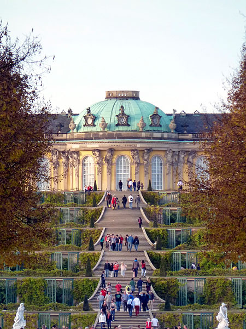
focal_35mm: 225
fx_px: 2132
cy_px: 164
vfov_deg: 8.8
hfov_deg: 6.6
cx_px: 123
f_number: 4.6
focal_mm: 37
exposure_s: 1/80
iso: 250
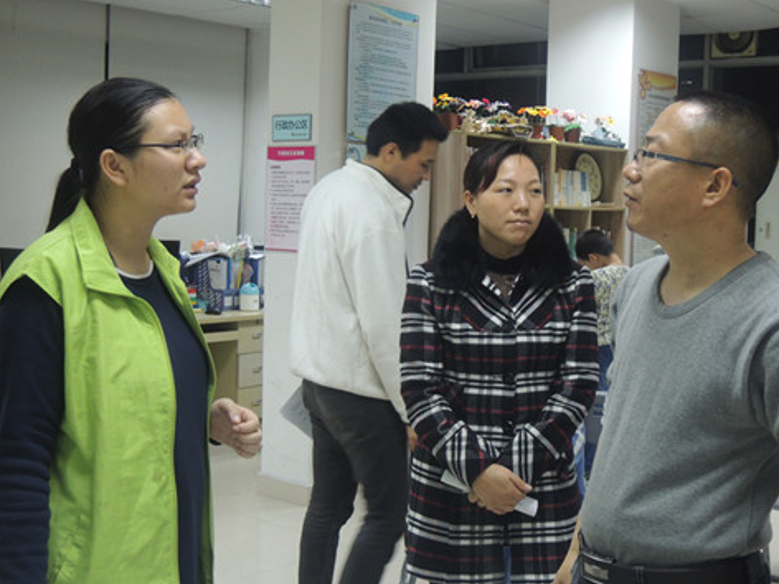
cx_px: 411
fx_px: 1193
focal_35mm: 53
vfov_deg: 27.5
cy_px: 308
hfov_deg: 36.2
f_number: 3.7
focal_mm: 9
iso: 400
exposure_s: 1/25
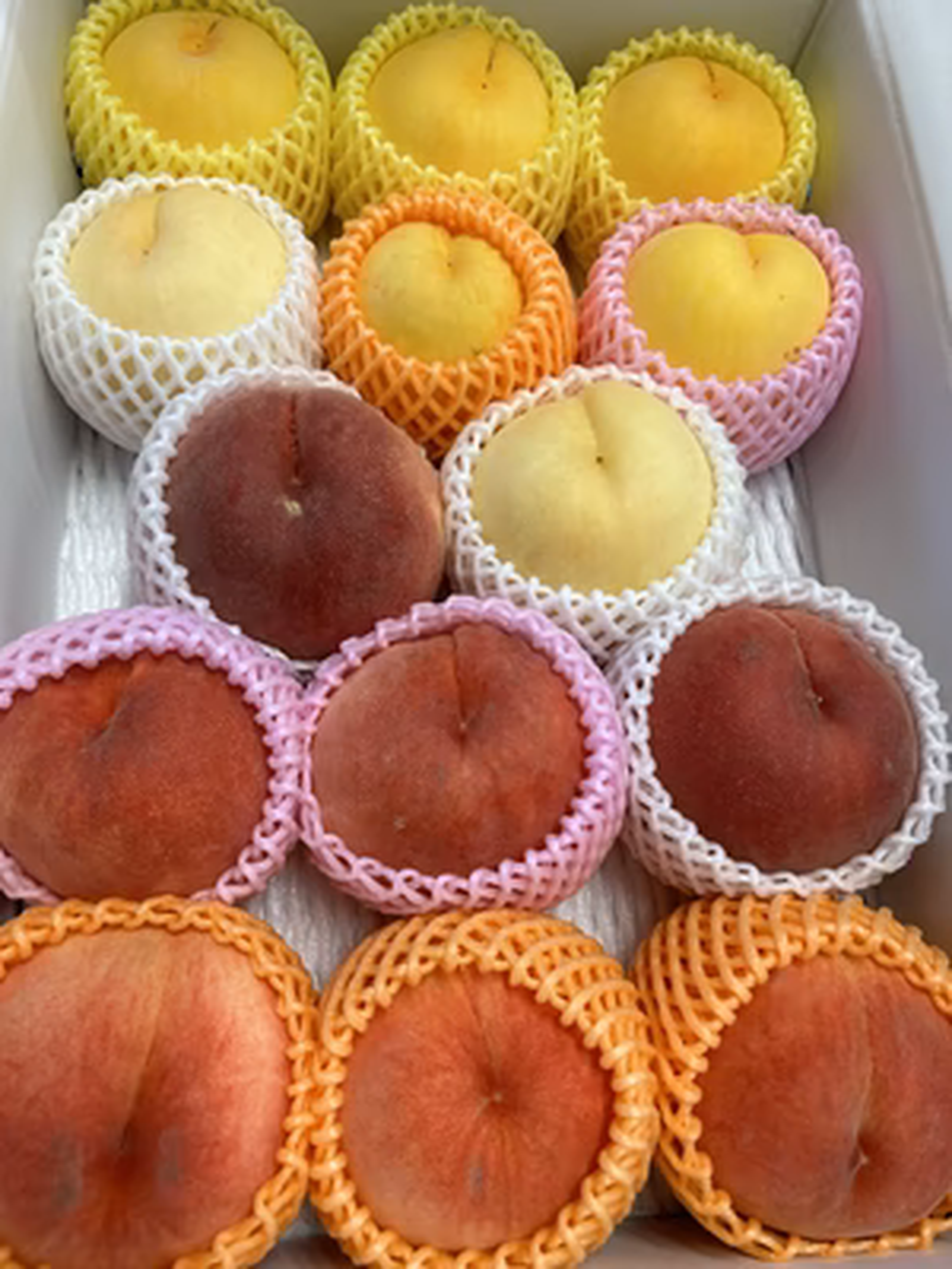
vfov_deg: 67.3
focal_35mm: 26
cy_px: 634
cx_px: 476
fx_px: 953
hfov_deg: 53.1
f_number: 1.5
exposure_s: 1/120
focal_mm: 5.7
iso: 100
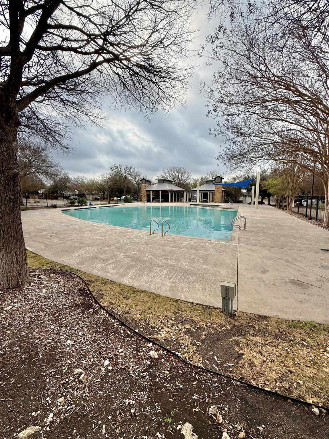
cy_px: 220
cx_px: 164
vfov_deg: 102.1
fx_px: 177
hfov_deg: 85.7
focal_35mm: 14
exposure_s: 1/2717
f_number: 2.2
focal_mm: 2.22
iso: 50
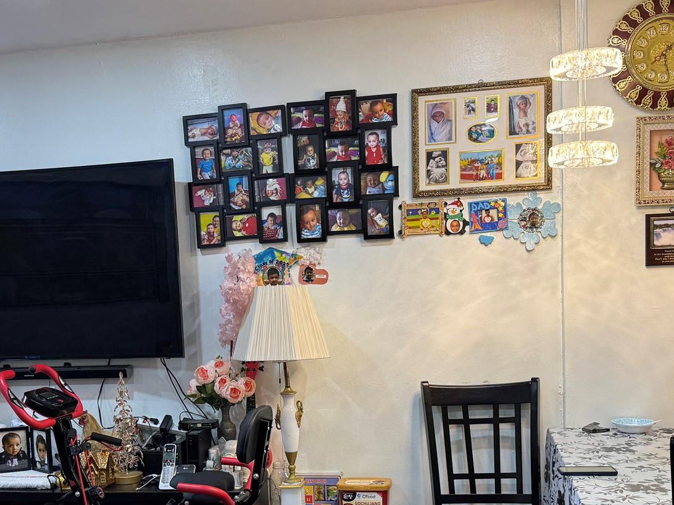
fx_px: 876
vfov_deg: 31.8
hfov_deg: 42.0
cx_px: 291
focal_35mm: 45
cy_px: 351
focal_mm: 6.76
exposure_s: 1/120
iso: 200
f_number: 1.78
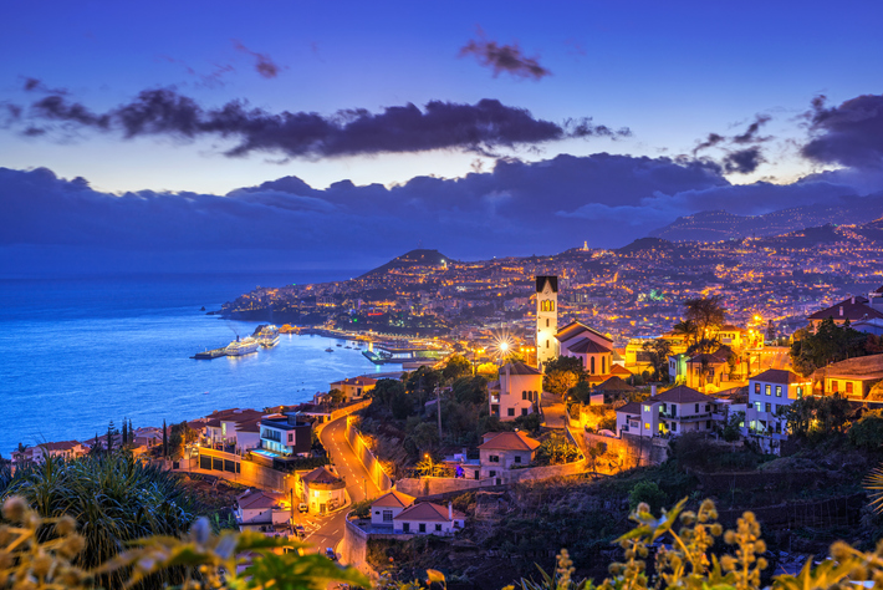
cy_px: 294
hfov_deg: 38.9
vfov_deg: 26.5
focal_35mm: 51
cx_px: 437
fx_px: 1251
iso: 100
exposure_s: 5
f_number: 8
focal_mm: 50
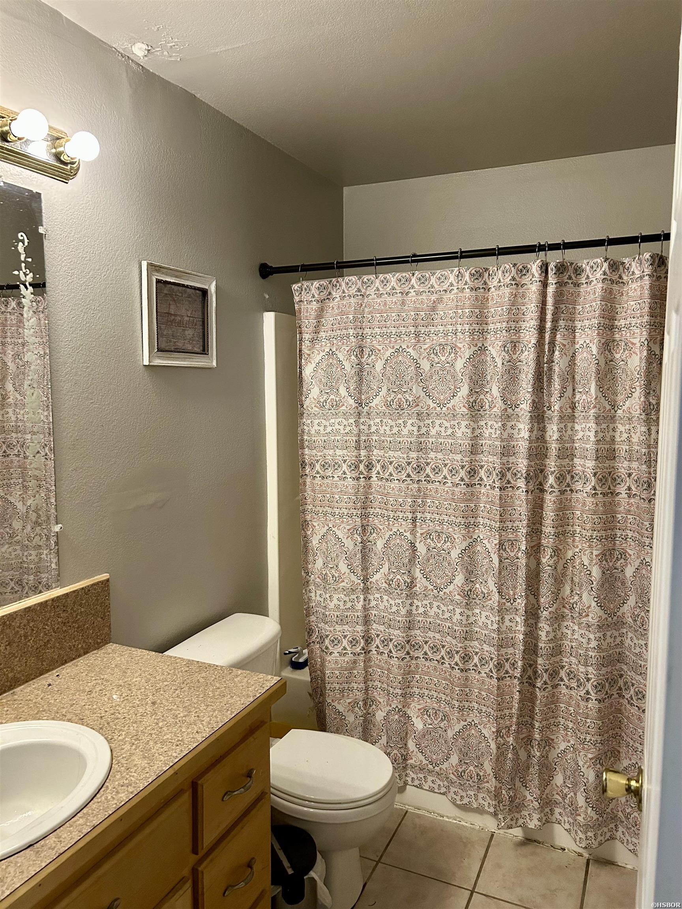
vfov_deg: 67.3
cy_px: 454
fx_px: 683
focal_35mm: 26
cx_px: 341
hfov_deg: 53.1
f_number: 1.5
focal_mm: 5.7
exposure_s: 1/40
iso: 500
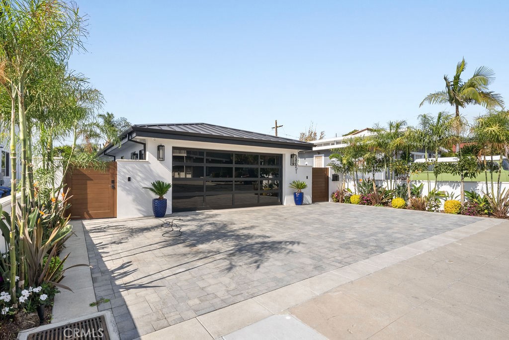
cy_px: 170
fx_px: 255
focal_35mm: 18
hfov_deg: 90.0
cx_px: 254
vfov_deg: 67.5
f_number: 20
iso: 640
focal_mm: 18
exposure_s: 1/200
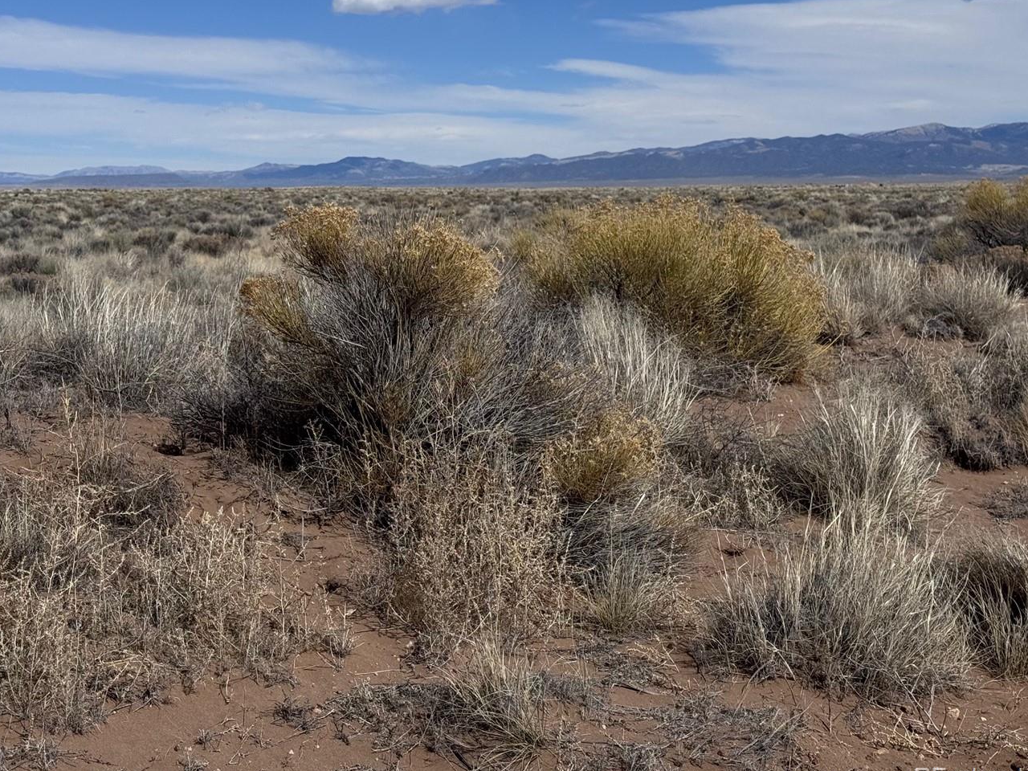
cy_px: 312
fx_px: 1782
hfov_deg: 32.1
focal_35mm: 60
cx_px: 403
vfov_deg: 24.4
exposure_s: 1/9009
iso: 64
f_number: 1.78
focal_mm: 6.76
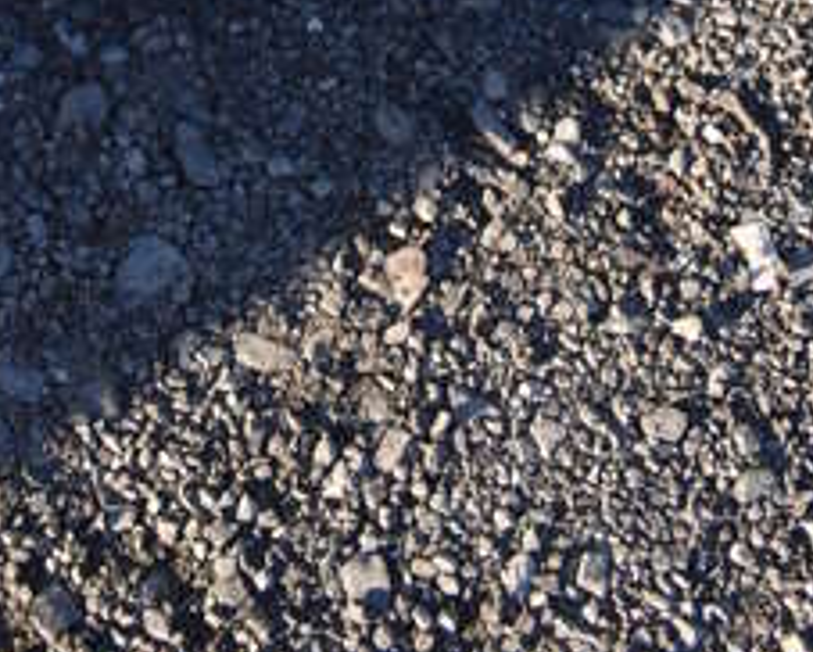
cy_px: -926
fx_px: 2456
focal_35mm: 102
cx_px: 75
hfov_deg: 18.5
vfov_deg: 12.1
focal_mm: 18
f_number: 6.3
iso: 200
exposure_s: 1/250
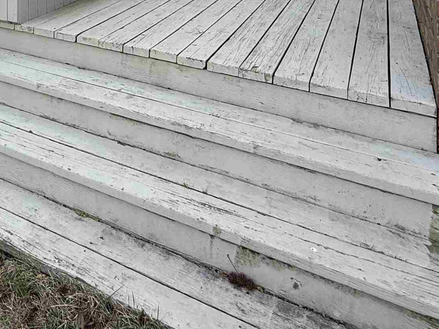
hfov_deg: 45.6
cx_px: 93
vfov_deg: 28.5
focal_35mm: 39
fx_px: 495
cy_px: -123
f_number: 2.2
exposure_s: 1/638
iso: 50
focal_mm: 2.22
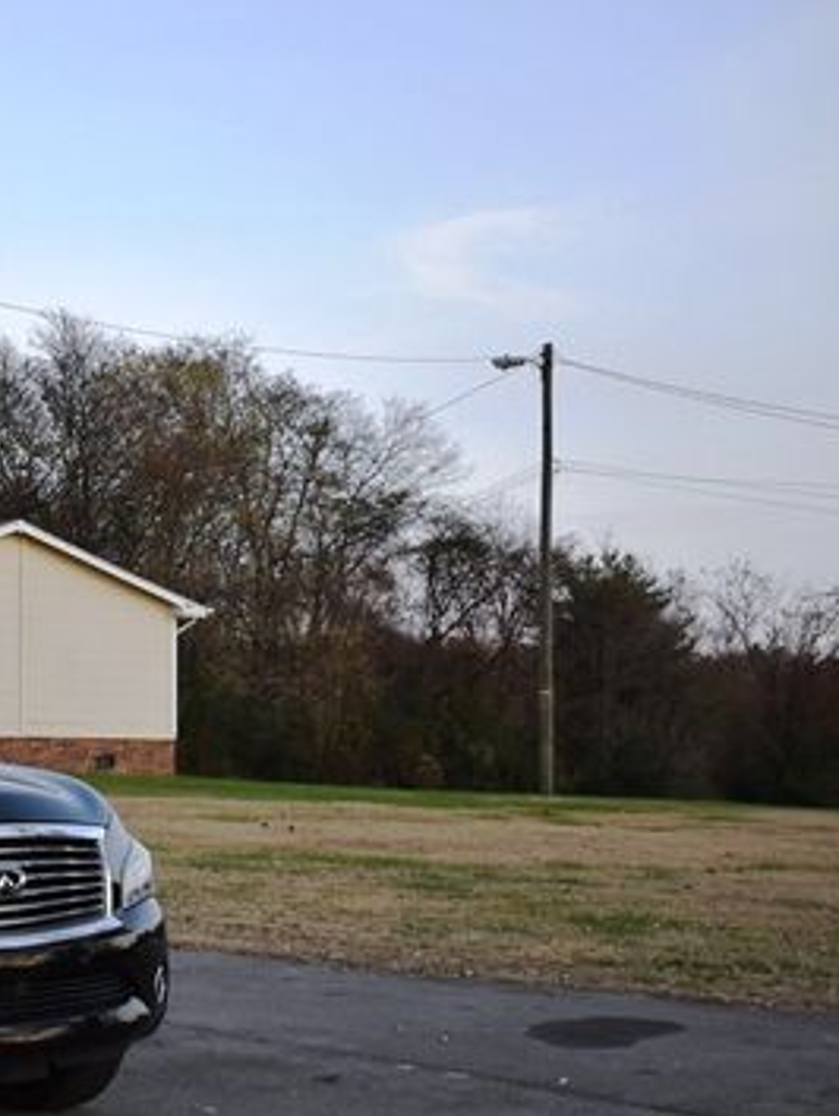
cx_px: -132
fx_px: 2356
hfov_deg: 19.2
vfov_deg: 26.7
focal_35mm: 73
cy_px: 541
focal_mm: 28
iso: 800
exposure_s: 1/250
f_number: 4.2
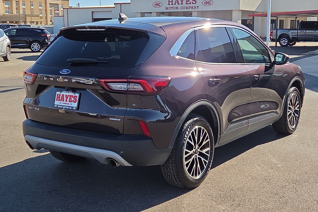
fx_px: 442
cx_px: 162
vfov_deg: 27.0
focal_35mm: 50
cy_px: 94
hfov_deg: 39.6
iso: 25
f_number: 1.8
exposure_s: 1/1429
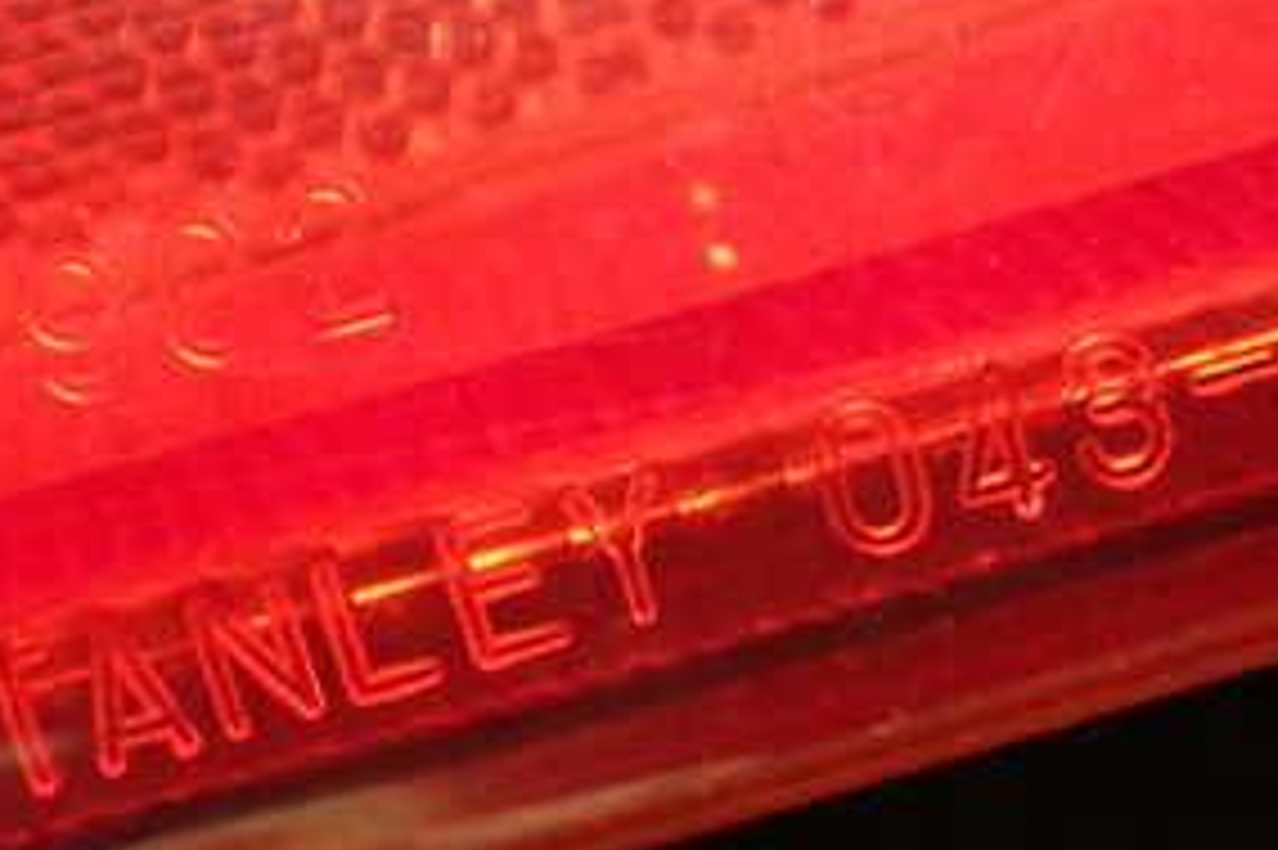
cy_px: 387
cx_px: 936
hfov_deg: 30.1
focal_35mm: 66
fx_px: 2342
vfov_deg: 20.6
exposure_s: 1/30
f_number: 2.3
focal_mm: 5.4
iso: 800
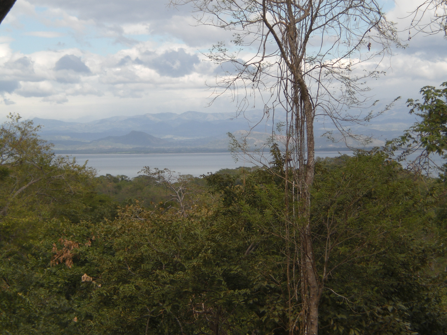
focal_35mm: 114
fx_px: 1472
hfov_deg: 17.3
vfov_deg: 13.0
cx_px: 224
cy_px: 168
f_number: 5.9
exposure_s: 1/250
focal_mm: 18.9
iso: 50
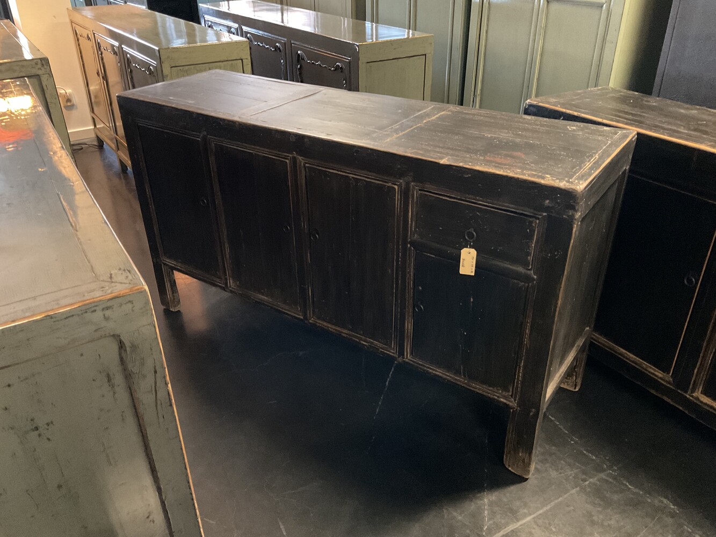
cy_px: 268
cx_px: 358
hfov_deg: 61.7
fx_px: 600
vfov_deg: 48.2
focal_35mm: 29
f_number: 1.8
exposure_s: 1/20
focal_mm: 3
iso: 500
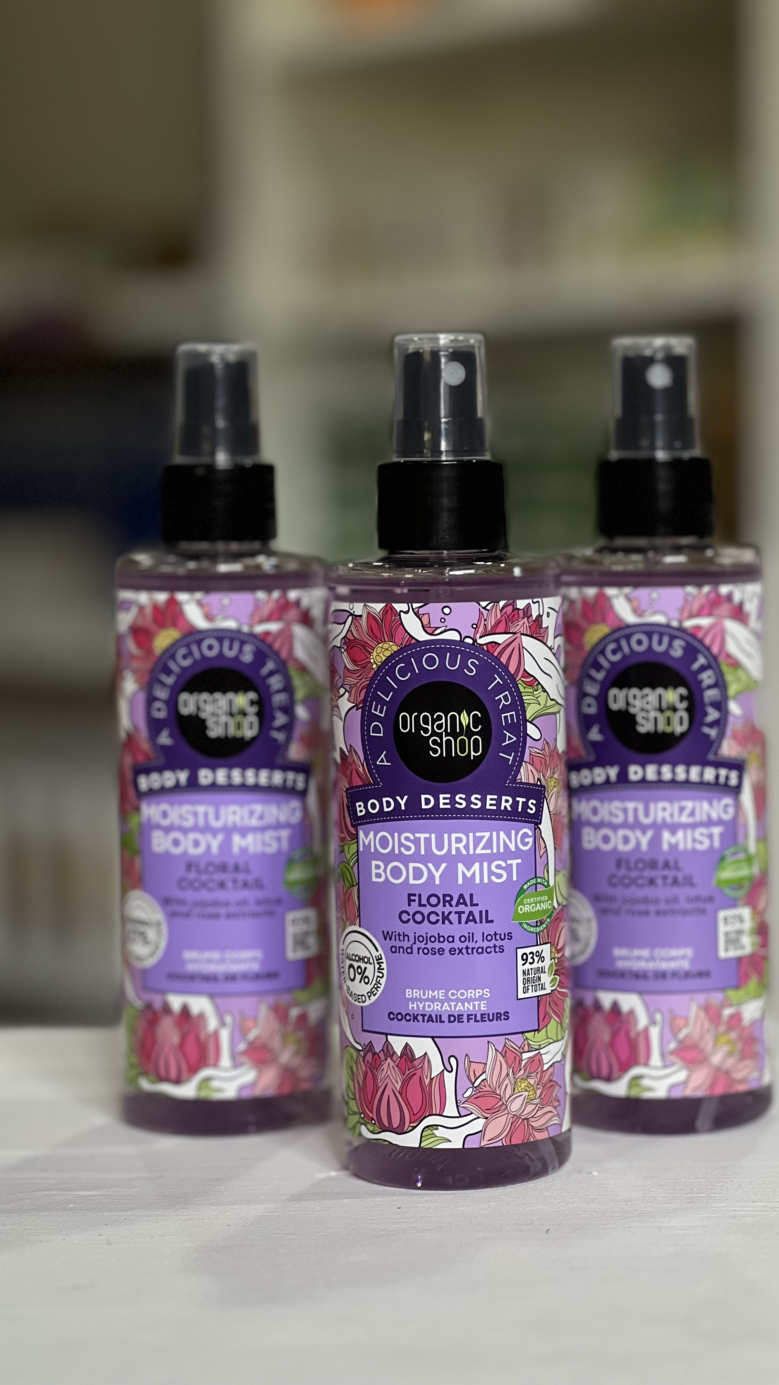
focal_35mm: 84
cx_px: 450
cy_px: 693
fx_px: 3085
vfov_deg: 25.3
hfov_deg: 14.4
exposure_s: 1/50
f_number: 2.8
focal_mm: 9
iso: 125
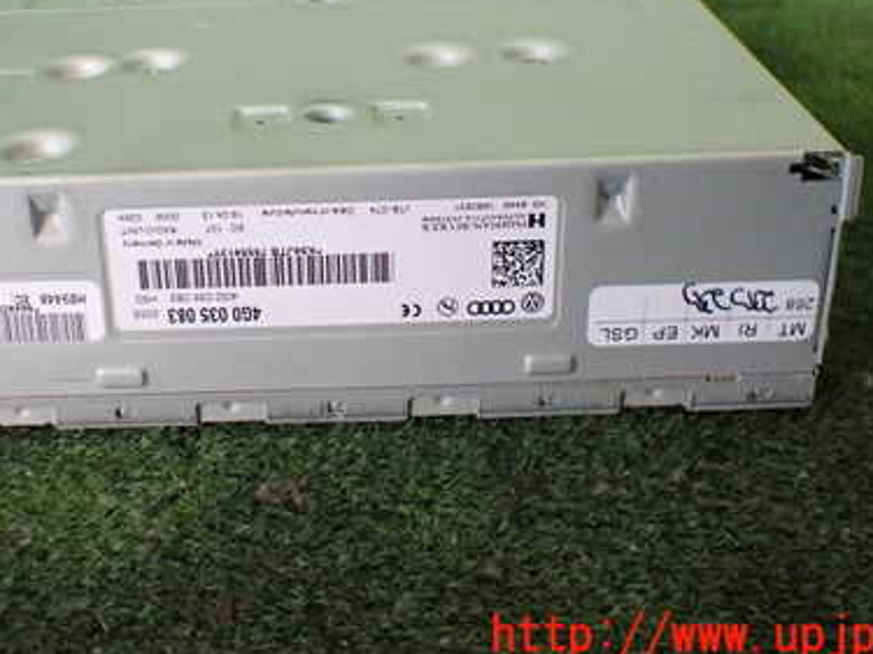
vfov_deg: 29.6
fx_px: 1210
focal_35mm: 48
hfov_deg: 39.4
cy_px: 142
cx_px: 319
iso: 640
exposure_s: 1/125
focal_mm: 5.4
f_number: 2.3
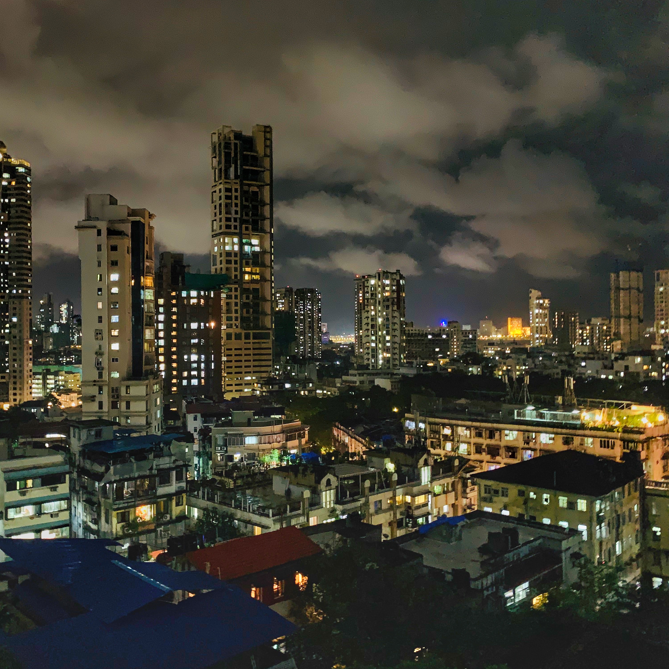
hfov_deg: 51.8
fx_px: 678
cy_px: 332
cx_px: 235
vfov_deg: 52.5
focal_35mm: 31
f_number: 1.8
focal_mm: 4.25
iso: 800
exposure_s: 1/4
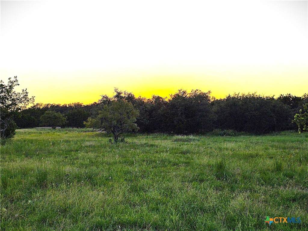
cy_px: 116
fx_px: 205
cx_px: 154
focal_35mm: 23
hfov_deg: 73.9
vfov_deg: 58.9
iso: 12
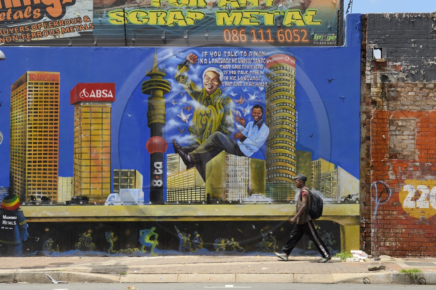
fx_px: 847
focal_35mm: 70
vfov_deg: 19.4
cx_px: 218
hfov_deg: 28.9
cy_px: 145
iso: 400
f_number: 11
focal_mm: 70
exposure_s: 1/400
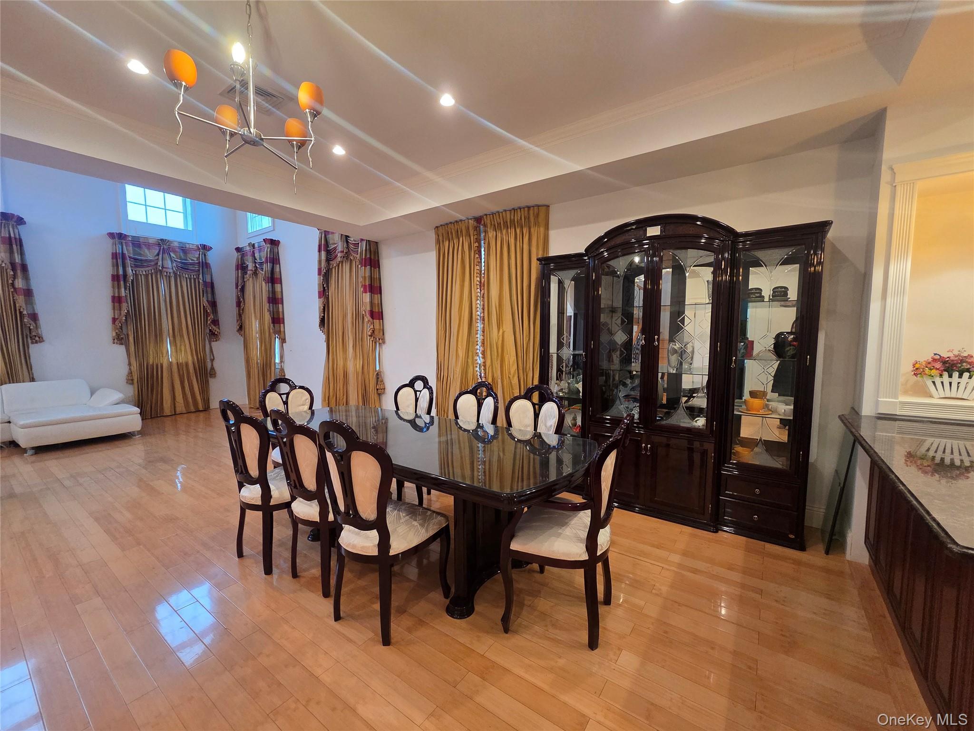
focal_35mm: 13
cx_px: 487
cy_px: 366
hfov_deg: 106.2
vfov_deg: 89.9
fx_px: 366
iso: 500
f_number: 2.2
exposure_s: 1/60
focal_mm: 2.2
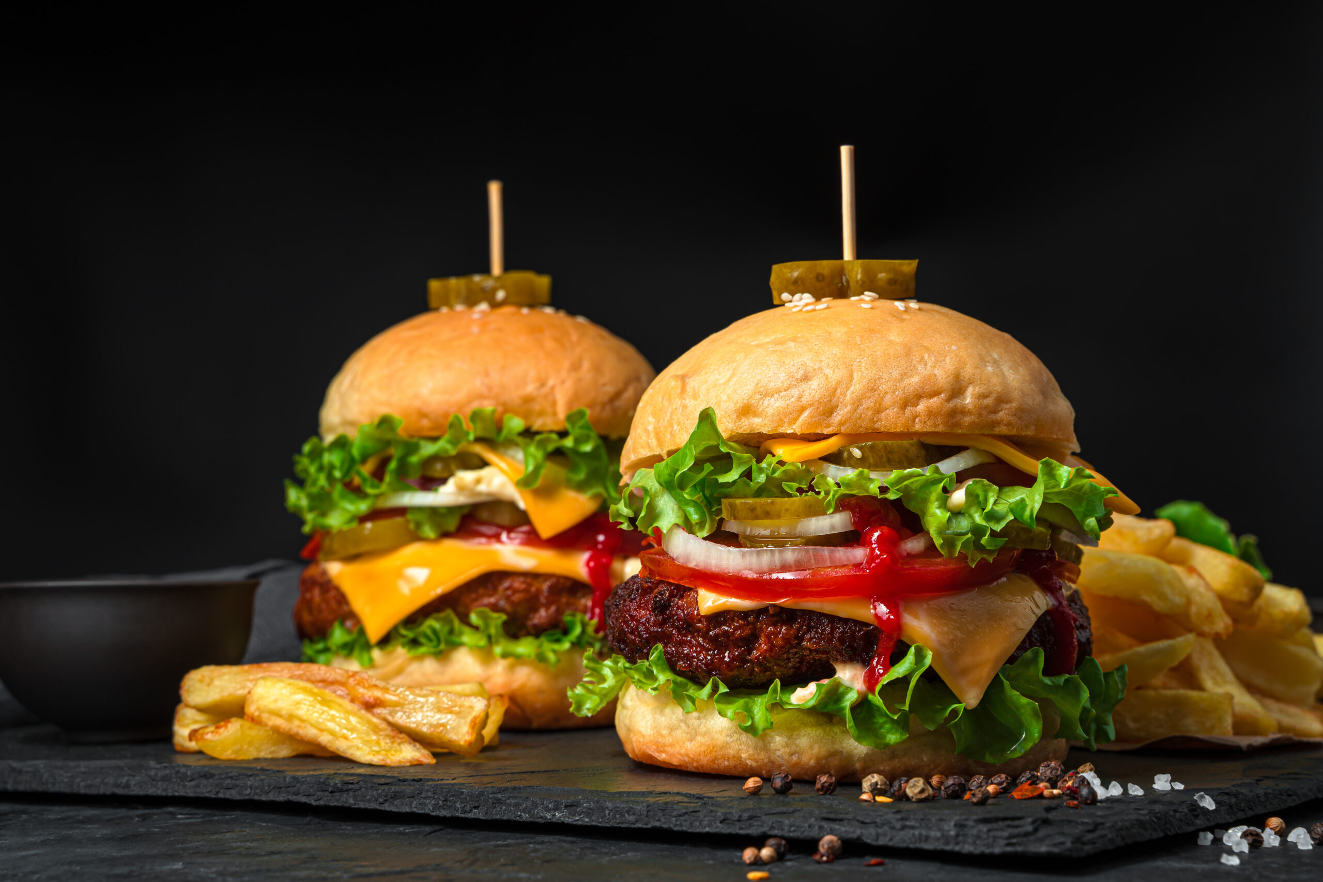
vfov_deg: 18.2
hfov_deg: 27.0
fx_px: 2756
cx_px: 662
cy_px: 441
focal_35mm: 75
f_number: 11
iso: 100
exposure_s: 1/200
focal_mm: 75
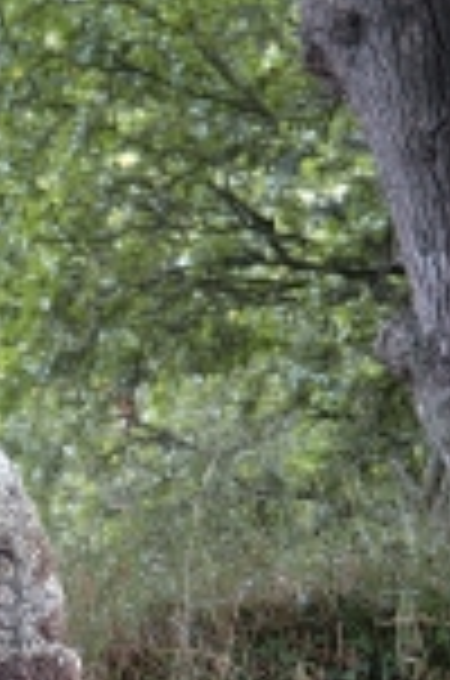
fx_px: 8169
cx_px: -184
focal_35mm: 434
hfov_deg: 3.1
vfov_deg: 4.8
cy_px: 509
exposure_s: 1/10
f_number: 8
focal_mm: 85
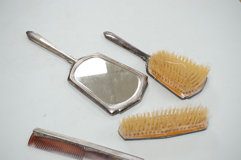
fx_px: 301
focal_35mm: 45
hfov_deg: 43.6
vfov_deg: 29.9
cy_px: 80
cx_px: 120
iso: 3200
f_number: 8
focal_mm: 30
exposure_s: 1/400
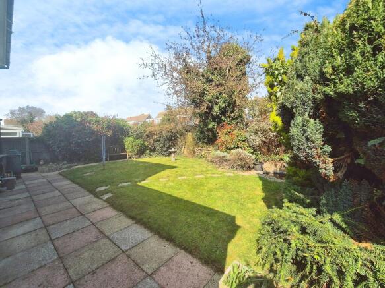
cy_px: 144
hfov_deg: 106.2
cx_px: 192
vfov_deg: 89.9
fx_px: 145
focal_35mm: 13
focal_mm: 2.2
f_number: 2.2
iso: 50
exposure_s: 1/1224
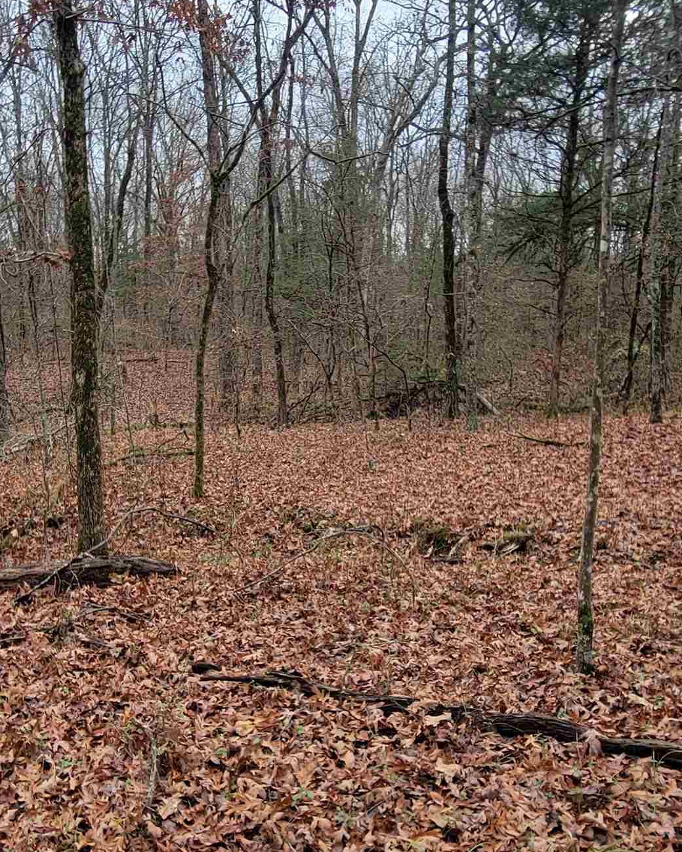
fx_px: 757
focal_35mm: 30
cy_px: 507
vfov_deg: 58.3
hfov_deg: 48.2
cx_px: 272
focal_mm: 2.2
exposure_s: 1/203
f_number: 2.2
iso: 50
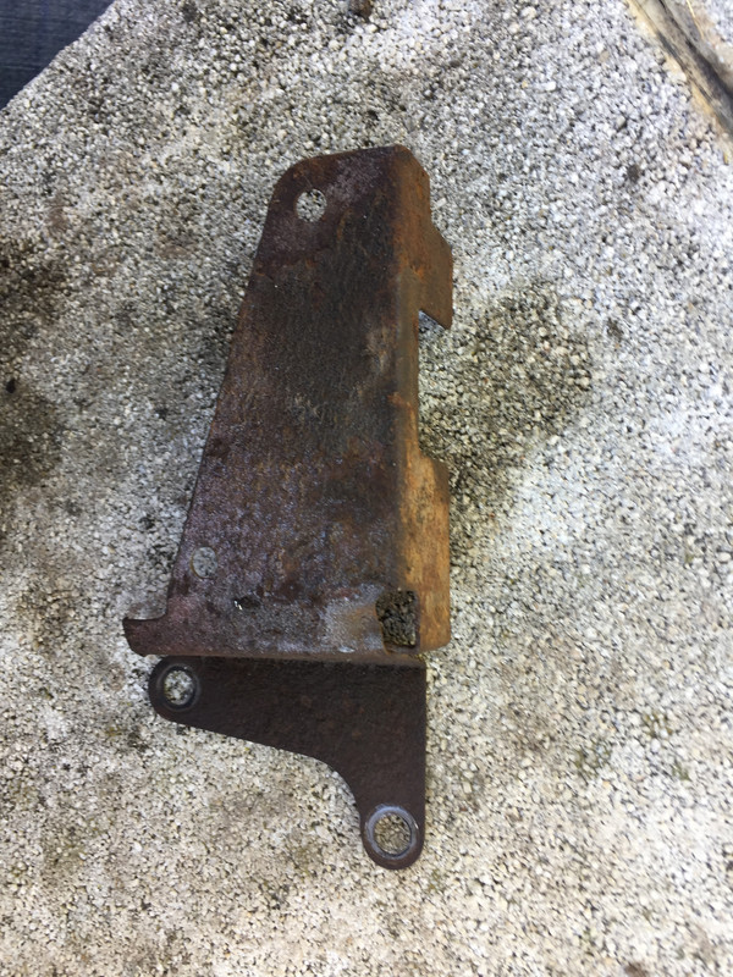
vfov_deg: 61.7
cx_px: 366
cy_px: 488
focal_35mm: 29
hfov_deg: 48.2
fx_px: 819
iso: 32
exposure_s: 1/50
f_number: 2.2
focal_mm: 4.15
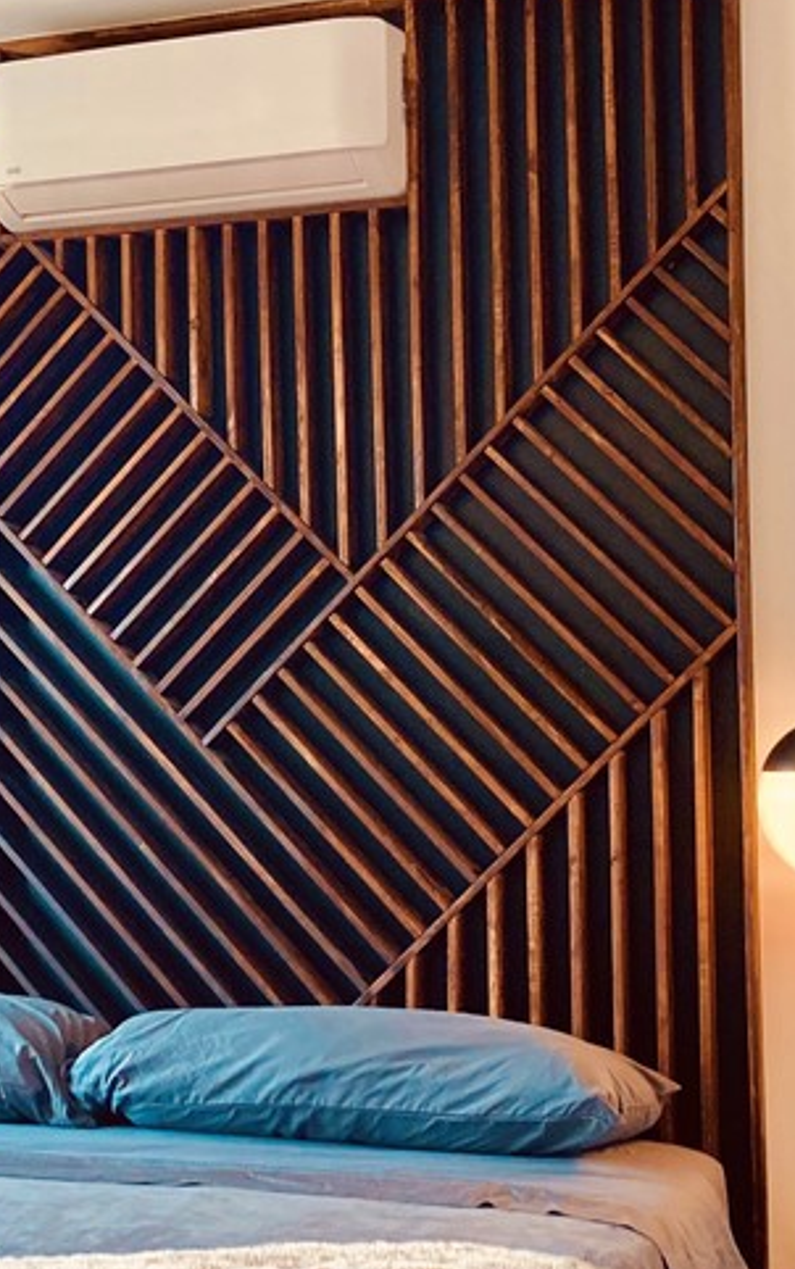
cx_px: 258
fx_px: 2180
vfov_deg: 32.4
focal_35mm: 63
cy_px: 592
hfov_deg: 20.6
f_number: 1.8
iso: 64
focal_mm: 3.99
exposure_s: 1/120
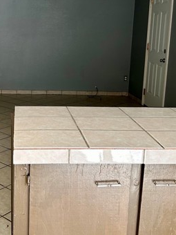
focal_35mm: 49
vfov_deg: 38.5
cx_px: 37
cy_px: 82
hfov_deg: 29.1
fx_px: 332
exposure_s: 1/121
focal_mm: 5.7
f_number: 1.5
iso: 100
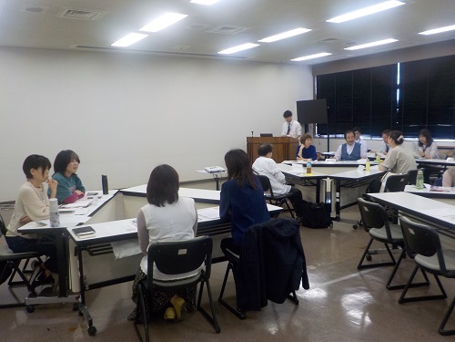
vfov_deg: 46.8
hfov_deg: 60.0
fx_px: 394
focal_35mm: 30
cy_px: 171
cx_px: 228
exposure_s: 1/30
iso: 180
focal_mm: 4.1
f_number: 3.3
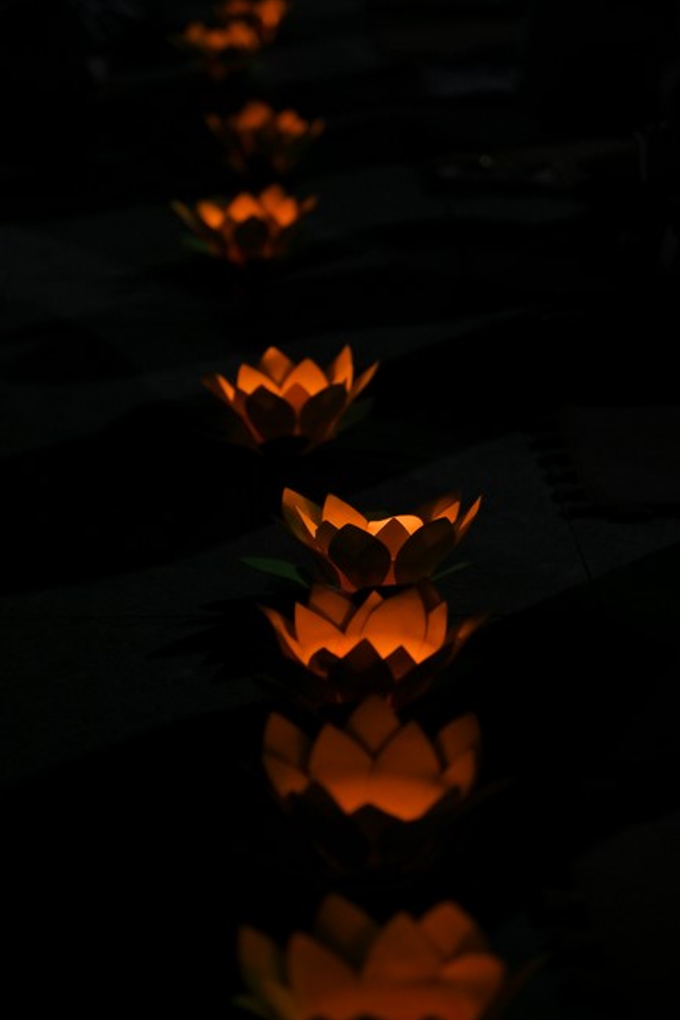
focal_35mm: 121
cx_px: 339
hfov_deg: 11.3
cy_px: 507
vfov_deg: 16.9
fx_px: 3430
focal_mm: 120
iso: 1000
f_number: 4
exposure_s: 1/160
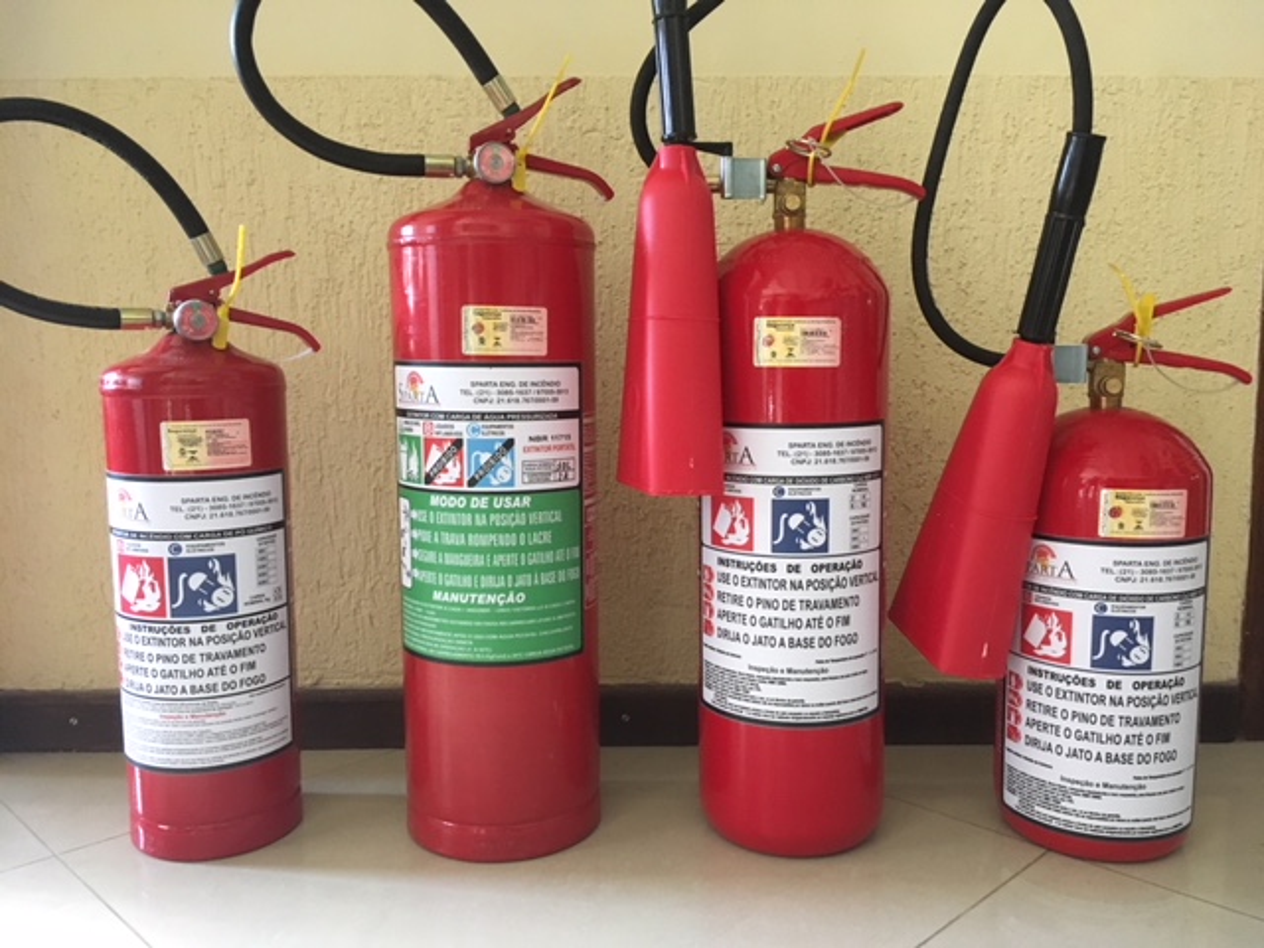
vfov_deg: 48.2
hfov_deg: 61.7
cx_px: 632
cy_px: 474
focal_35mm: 29
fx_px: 1059
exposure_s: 1/30
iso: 200
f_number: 2.2
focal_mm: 4.15
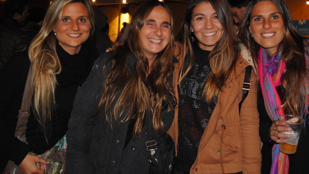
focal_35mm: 51
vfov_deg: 23.5
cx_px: 162
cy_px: 86
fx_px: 418
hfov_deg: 40.6
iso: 200
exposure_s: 1/60
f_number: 4
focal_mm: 24
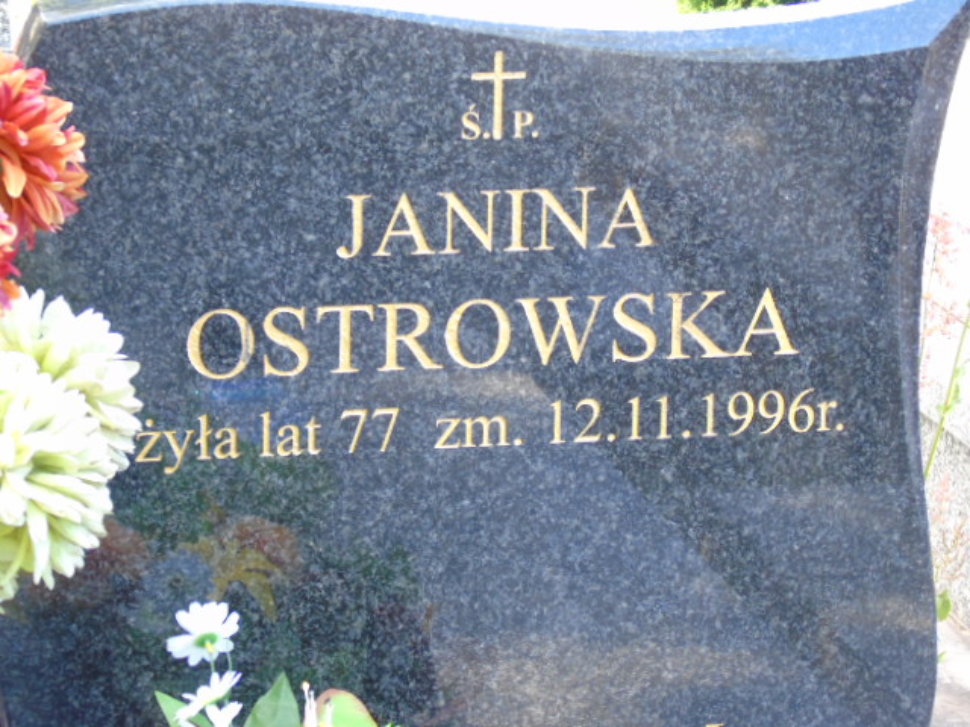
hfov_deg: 13.9
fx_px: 3979
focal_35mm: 142
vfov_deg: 10.4
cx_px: 485
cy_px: 364
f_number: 4.7
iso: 400
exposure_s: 1/60
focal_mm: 25
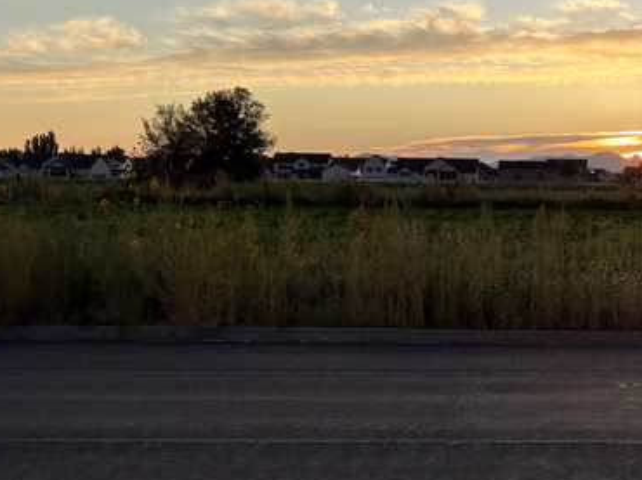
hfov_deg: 25.9
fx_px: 1334
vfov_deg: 20.4
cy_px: 298
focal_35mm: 72
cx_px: 619
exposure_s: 1/1175
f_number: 1.6
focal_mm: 5.96
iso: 50
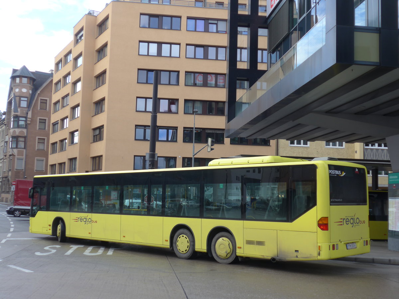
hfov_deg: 42.9
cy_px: 150
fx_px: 507
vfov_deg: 32.9
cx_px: 200
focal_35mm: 44
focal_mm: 9
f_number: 2.8
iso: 80
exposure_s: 1/320
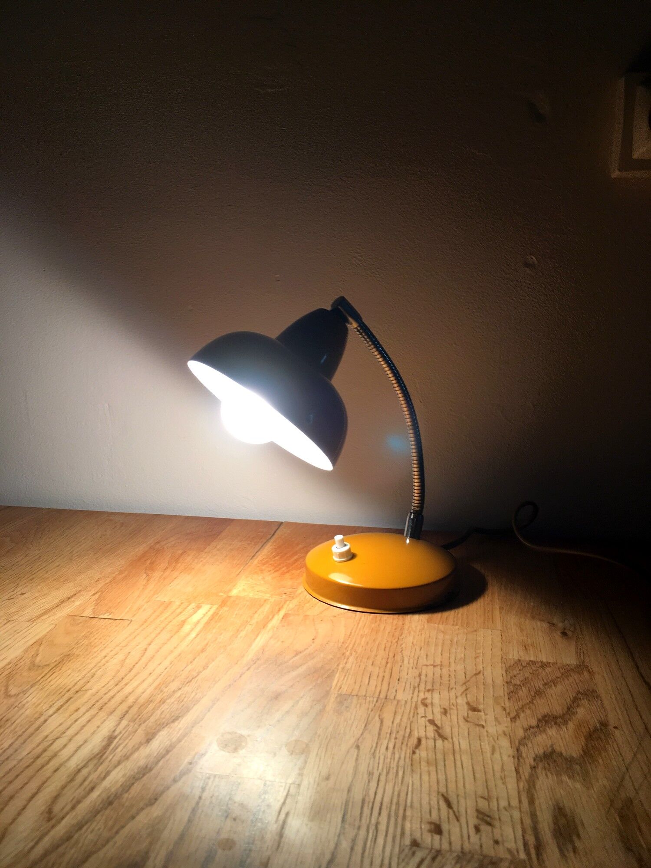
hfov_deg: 48.2
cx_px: 326
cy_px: 434
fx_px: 727
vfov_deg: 61.7
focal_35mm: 29
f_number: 2.2
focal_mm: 4.15
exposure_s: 1/50
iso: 25
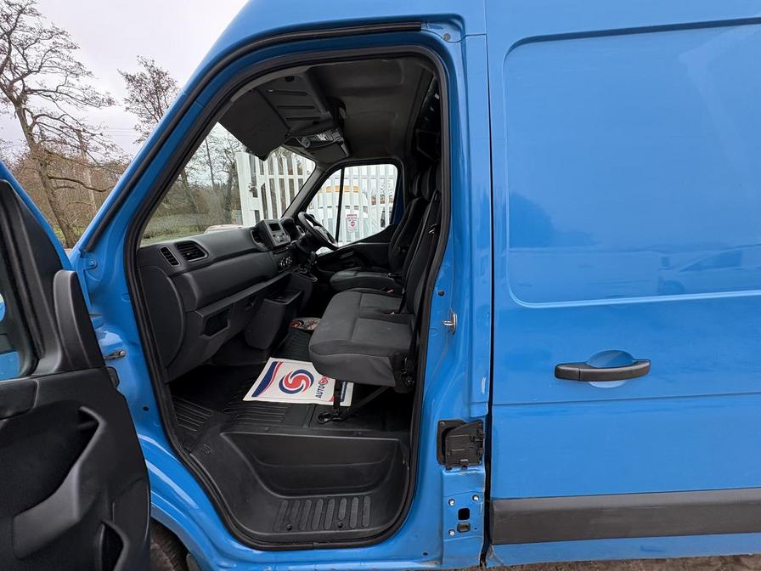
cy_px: 286
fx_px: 308
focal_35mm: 14
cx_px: 380
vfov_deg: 85.7
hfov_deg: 102.1
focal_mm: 2.22
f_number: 2.2
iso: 64
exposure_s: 1/174
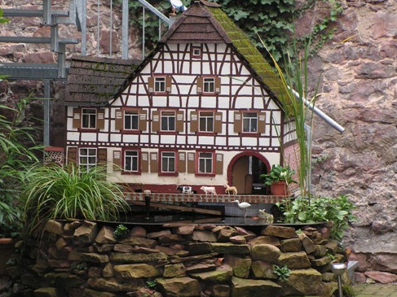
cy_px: 166
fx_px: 1961
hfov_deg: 11.6
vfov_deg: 8.7
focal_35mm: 171
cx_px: 147
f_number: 3.4
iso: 160
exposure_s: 1/125
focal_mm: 21.8
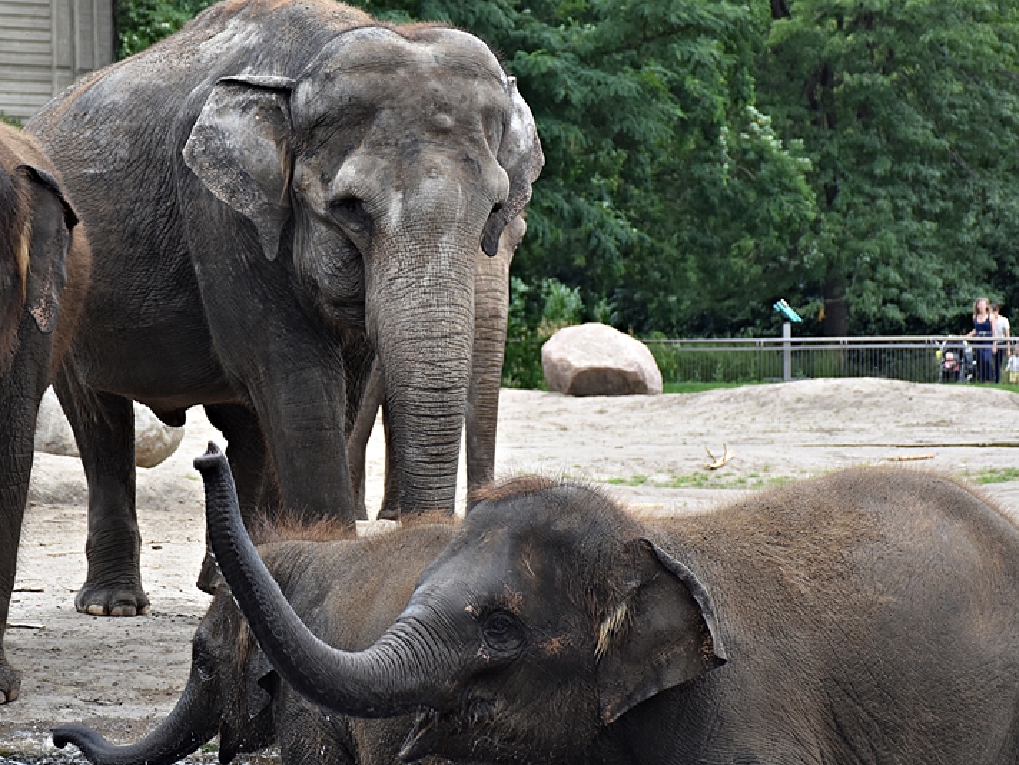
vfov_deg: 8.9
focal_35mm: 166
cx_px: 381
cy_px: 363
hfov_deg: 11.9
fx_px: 4887
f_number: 5.3
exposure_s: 1/250
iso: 560
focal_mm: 80
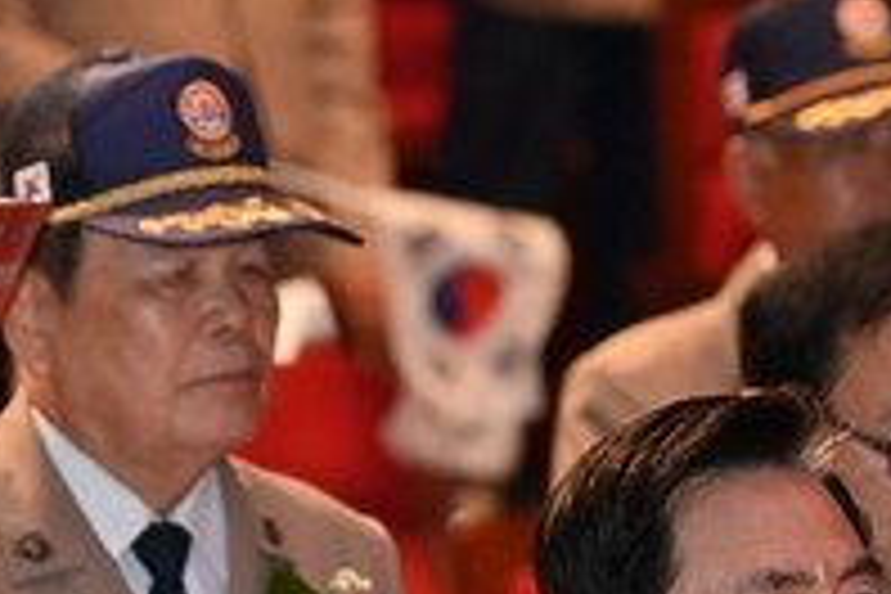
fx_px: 12721
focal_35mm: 514
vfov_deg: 2.7
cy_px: 716
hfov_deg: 4.0
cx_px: 990
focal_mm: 170
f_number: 4.5
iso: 1000
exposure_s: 1/200
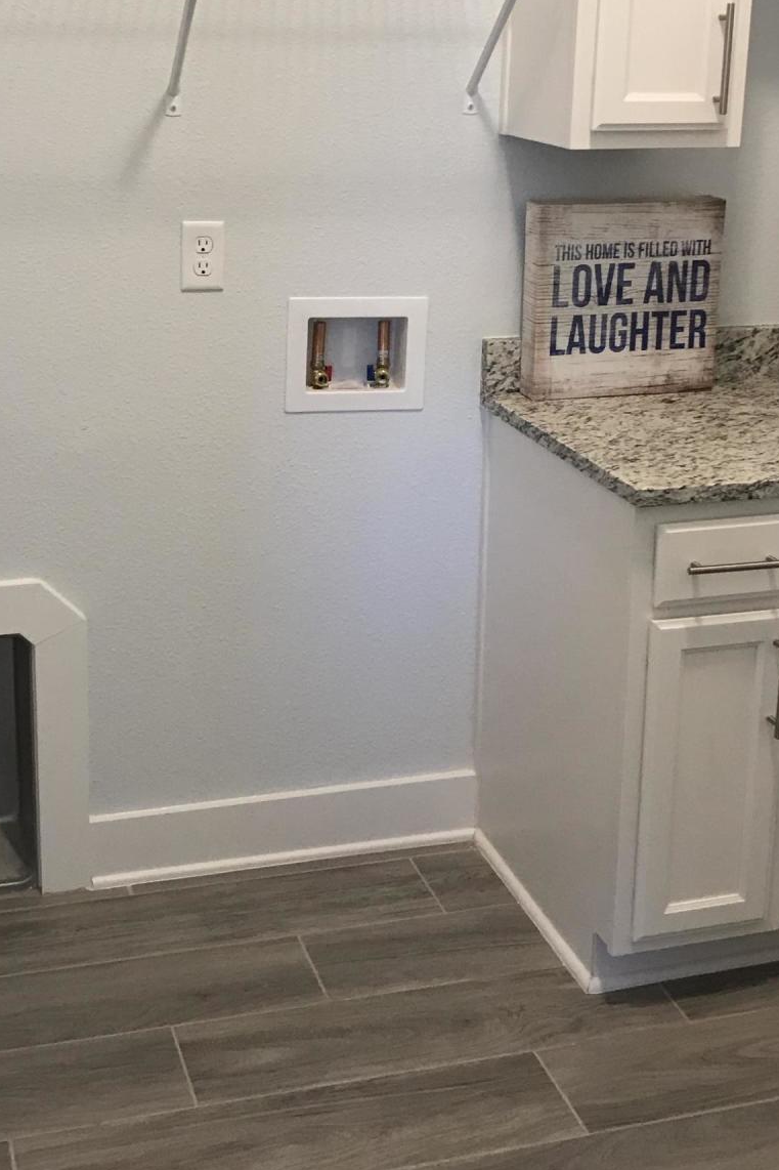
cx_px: 349
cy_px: 412
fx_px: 1656
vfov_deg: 38.5
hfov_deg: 26.5
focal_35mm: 51
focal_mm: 3.99
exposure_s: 1/17
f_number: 1.8
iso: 40
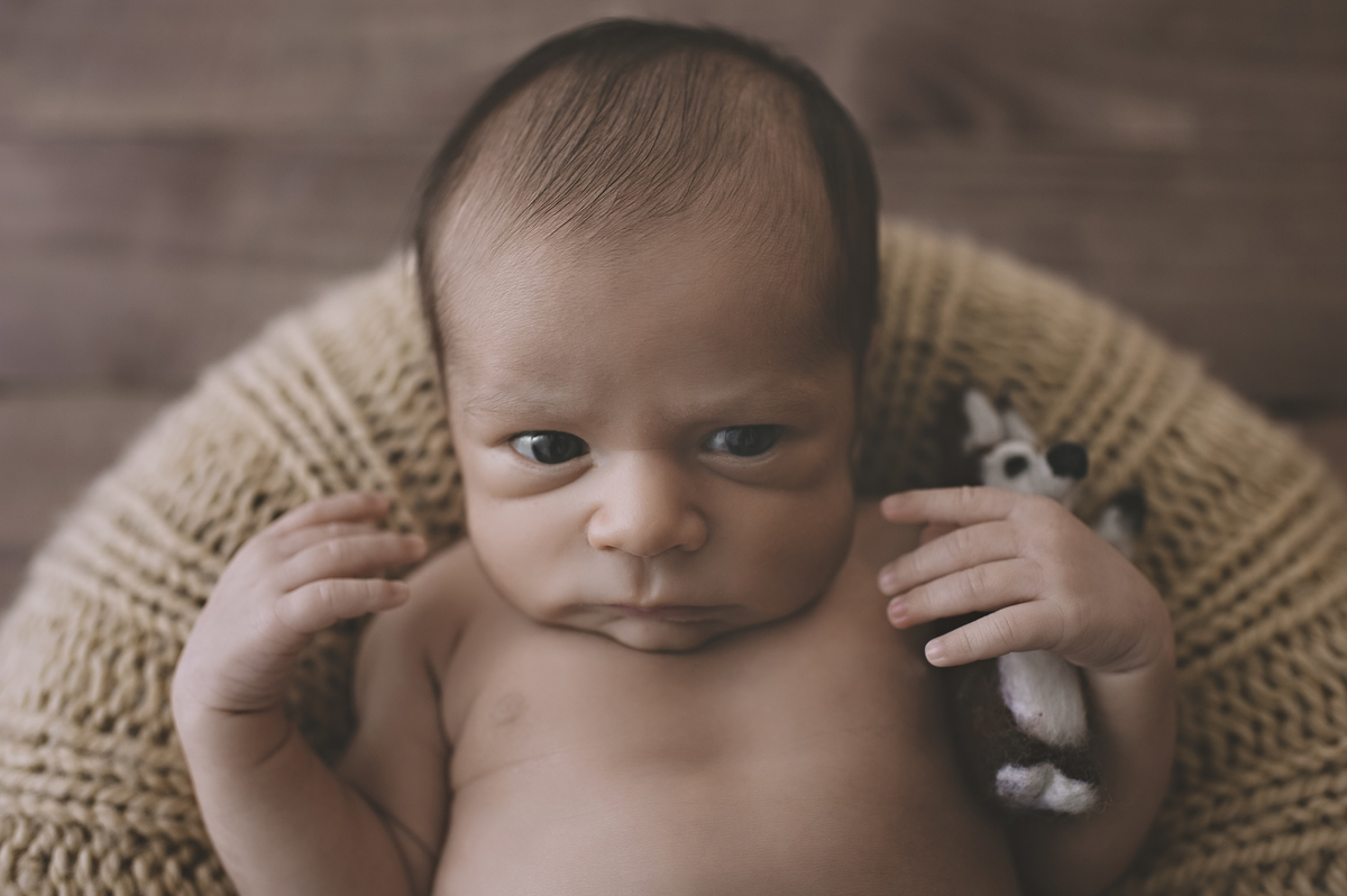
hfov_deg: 54.5
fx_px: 1308
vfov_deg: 37.8
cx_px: 674
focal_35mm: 35
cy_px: 448
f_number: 2.8
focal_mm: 35
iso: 250
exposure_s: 1/200
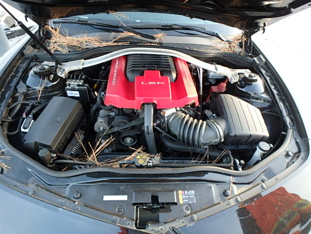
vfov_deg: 63.4
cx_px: 156
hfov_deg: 79.0
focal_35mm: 21
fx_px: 189
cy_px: 117
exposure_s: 1/30
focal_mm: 3.7
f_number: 3.5
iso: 320
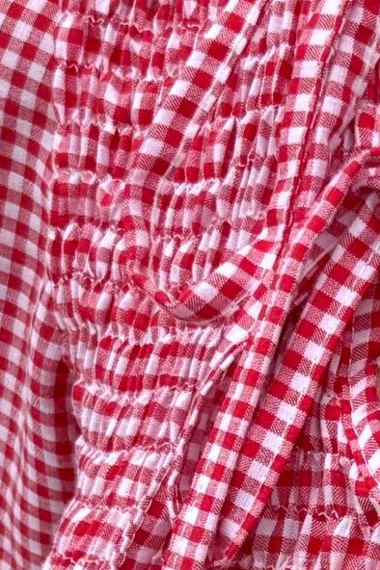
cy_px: 748
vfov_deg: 17.7
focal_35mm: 108
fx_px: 1712
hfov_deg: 11.0
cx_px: 865
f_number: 1.78
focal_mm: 6.76
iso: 80
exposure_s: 1/695
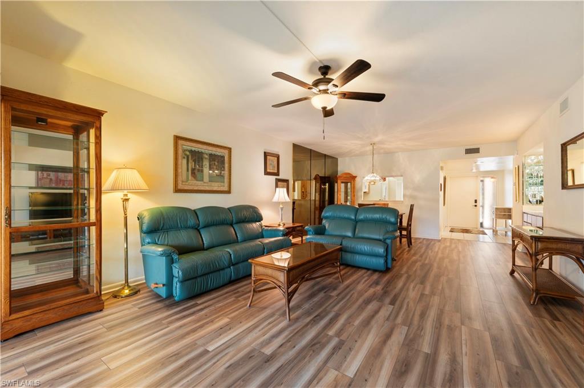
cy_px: 194
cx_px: 292
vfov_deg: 81.1
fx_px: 227
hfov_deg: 104.3
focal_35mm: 14
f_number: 13
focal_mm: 14
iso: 200
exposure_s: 1.3
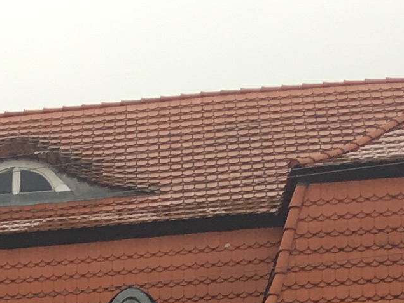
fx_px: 2149
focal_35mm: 184
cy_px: 907
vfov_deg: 7.2
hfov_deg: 9.6
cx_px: -562
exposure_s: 1/159
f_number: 2.2
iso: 25
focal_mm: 4.15
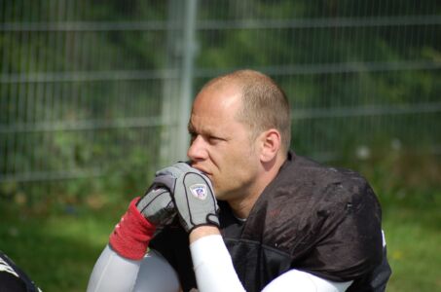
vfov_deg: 5.4
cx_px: 220
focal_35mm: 255
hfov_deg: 8.1
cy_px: 146
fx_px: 3117
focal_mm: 170
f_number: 4.8
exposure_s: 1/1000
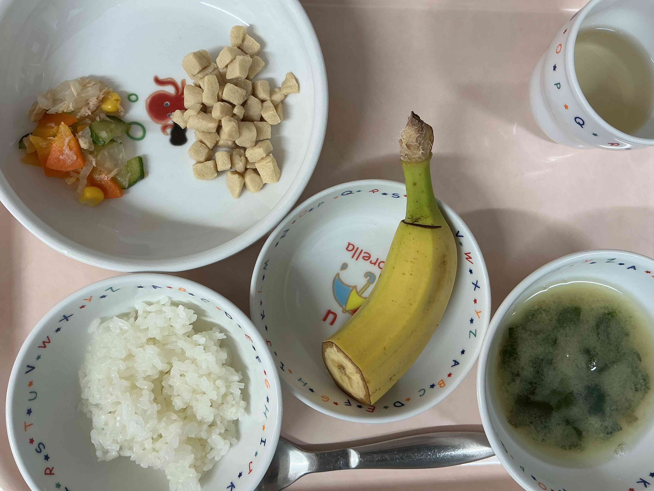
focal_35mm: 29
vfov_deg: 48.2
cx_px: 327
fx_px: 548
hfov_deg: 61.7
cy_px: 246
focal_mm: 3
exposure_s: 1/60
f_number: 1.8
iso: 50
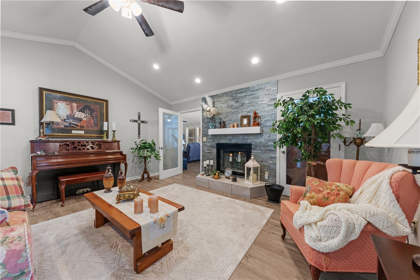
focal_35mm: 13
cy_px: 140
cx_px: 210
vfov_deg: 85.5
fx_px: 152
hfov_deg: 108.3
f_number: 8
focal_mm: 13
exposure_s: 1/4
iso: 640
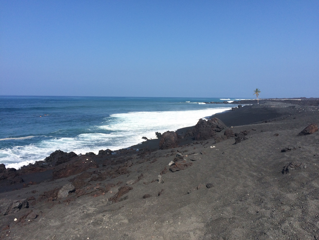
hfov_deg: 61.7
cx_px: 160
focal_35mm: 29
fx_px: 267
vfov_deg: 48.2
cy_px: 120
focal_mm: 4.15
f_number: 2.2
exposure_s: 1/2283
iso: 32
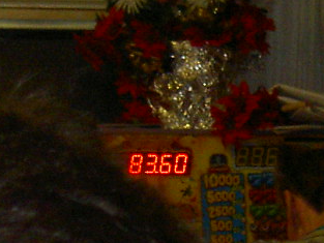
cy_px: 330
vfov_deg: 5.3
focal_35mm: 281
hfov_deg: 6.9
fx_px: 2631
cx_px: 551
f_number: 3.3
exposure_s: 1/68.5
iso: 100
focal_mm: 11.3
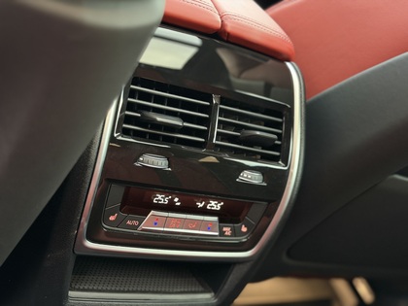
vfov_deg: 30.3
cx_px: 204
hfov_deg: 39.7
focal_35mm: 48
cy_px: 153
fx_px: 566
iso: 640
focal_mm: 6.76
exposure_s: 1/22
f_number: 1.78
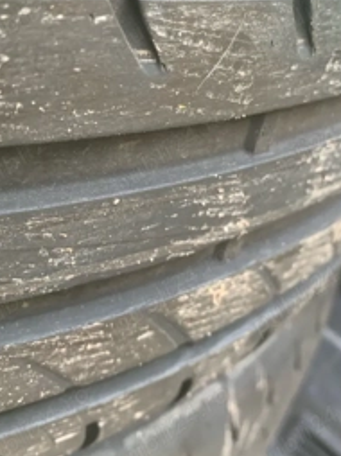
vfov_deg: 45.4
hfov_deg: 34.9
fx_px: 539
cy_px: 172
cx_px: 206
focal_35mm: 41
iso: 100
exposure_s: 1/97
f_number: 1.8
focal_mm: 4.25
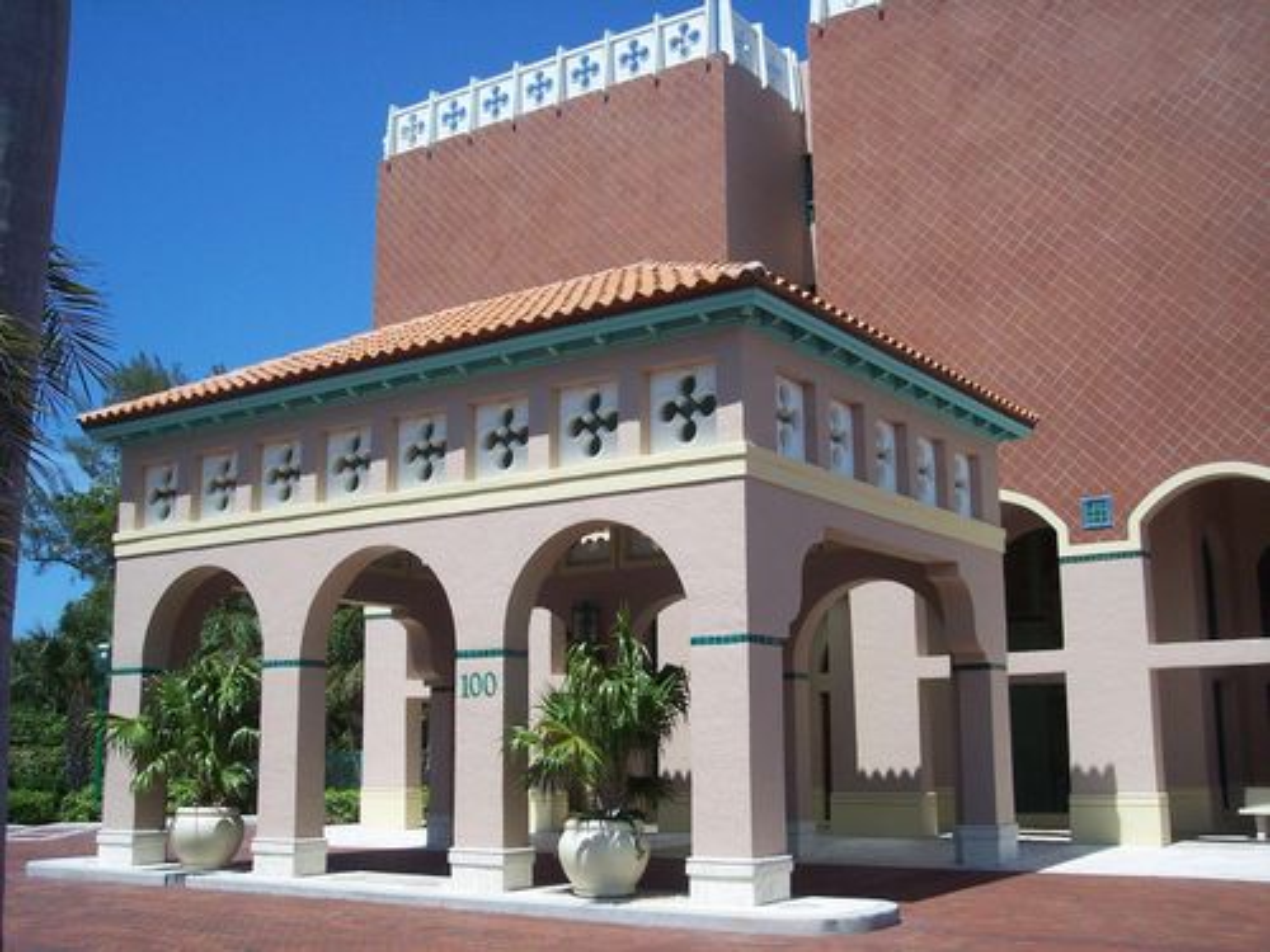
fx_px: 1431
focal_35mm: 39
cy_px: 476
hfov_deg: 47.9
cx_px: 635
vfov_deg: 36.8
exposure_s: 1/1000
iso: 100
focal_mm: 8
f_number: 4
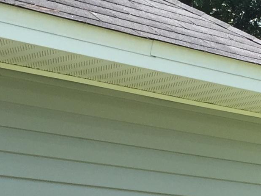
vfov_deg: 9.8
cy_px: 395
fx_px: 1063
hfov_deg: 13.7
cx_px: 289
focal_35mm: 141
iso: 32
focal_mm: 4.15
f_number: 2.2
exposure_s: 1/791
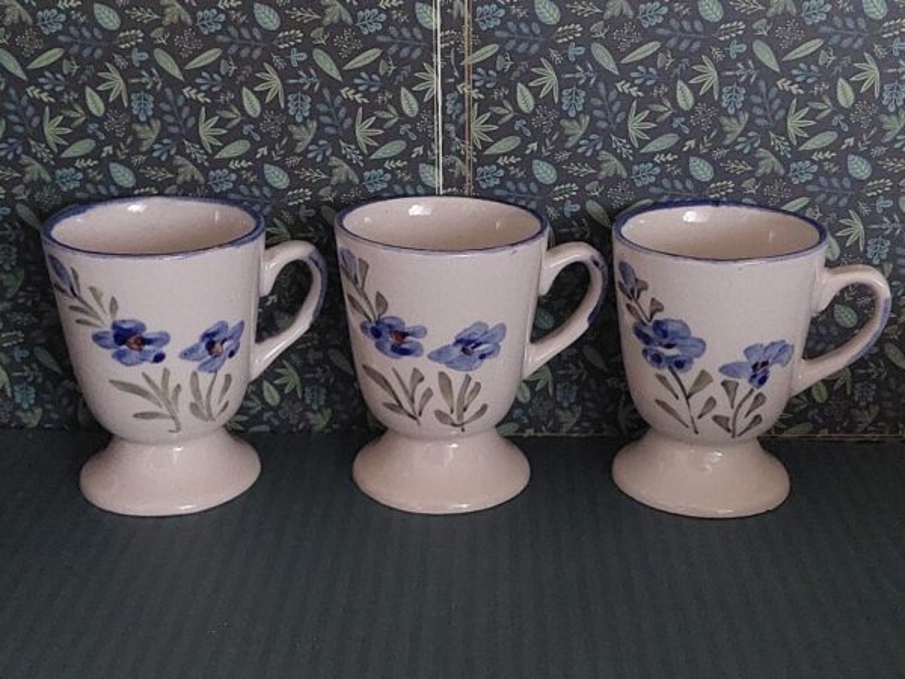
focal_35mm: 24
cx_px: 452
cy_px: 340
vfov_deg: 56.8
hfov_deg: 71.6
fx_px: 627
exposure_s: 1/25
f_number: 1.8
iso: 1600
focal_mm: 5.23
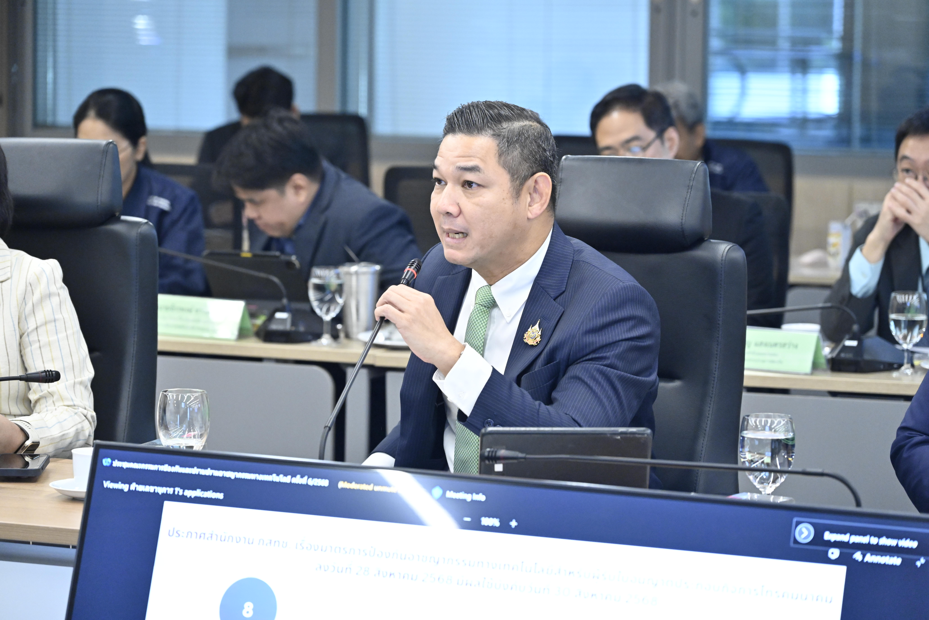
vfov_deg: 11.4
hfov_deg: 17.1
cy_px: 310
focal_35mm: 120
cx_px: 464
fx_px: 3096
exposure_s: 1/160
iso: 4000
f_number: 4.5
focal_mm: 120
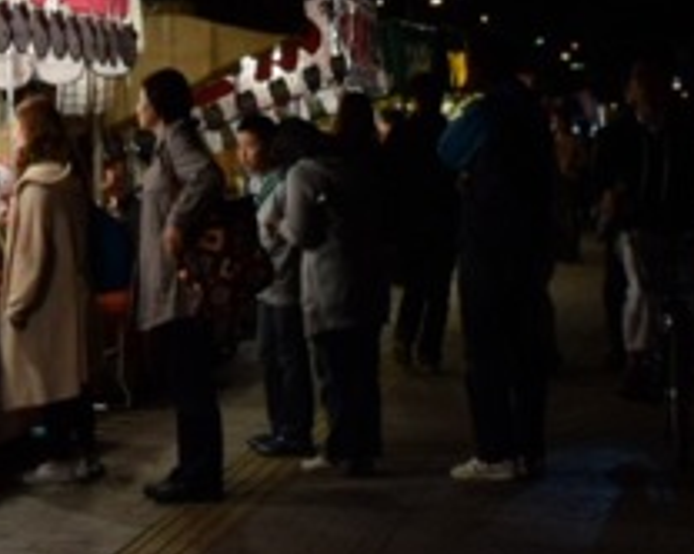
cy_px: -184
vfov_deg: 11.9
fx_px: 2565
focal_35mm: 125
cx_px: -57
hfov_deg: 15.0
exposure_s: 1/30
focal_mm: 18
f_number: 8
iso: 800
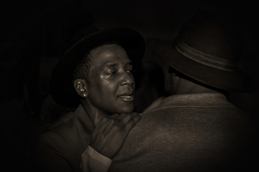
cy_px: 86
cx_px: 130
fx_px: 575
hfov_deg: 25.4
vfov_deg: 17.1
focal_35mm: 80
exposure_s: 1/80
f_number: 5
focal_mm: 80
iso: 320
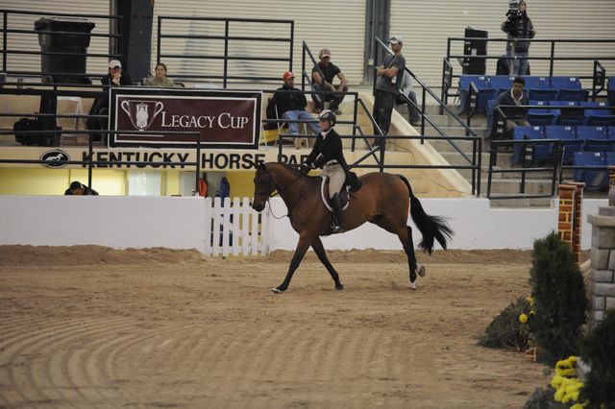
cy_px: 204
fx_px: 3415
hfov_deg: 10.3
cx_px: 308
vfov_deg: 6.9
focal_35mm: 200
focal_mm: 200
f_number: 2.8
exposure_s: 1/400
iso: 6400
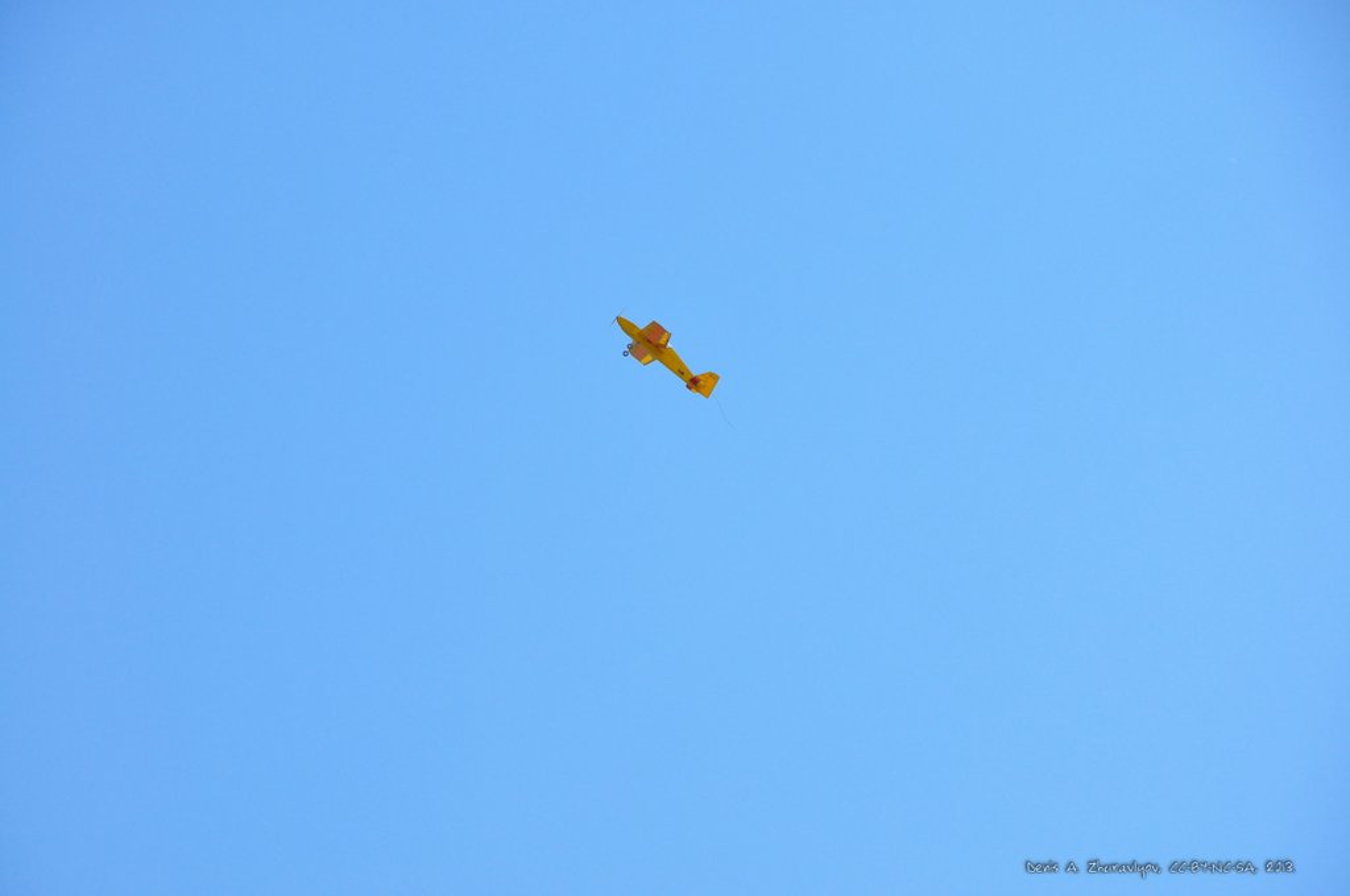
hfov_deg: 11.0
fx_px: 7022
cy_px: 448
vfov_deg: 7.3
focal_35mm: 188
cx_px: 675
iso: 200
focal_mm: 125
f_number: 8
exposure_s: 1/160
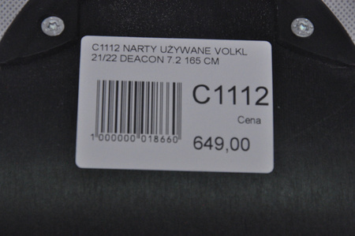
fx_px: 1551
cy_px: 118
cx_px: 178
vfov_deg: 8.7
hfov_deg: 13.1
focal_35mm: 158
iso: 3200
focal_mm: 105
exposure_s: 1/125
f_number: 9.5
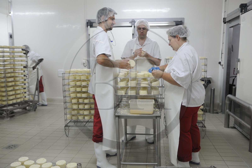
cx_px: 126
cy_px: 84
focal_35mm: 32
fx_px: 224
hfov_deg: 58.8
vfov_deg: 41.0
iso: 400
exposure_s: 1/50
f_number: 4
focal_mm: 32
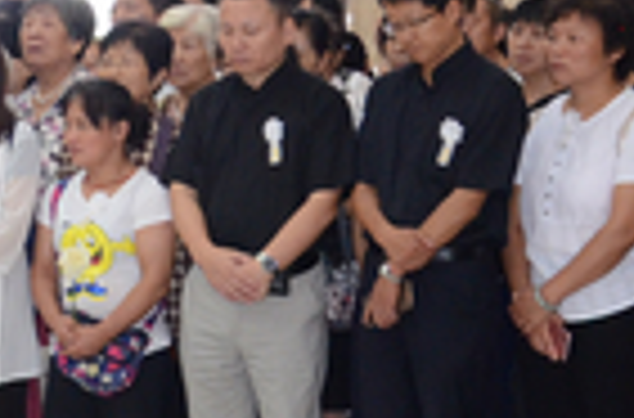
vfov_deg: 7.6
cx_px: -612
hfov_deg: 10.6
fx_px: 3142
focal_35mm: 179
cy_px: 151
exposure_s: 1/60
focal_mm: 28
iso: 1800
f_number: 5.6
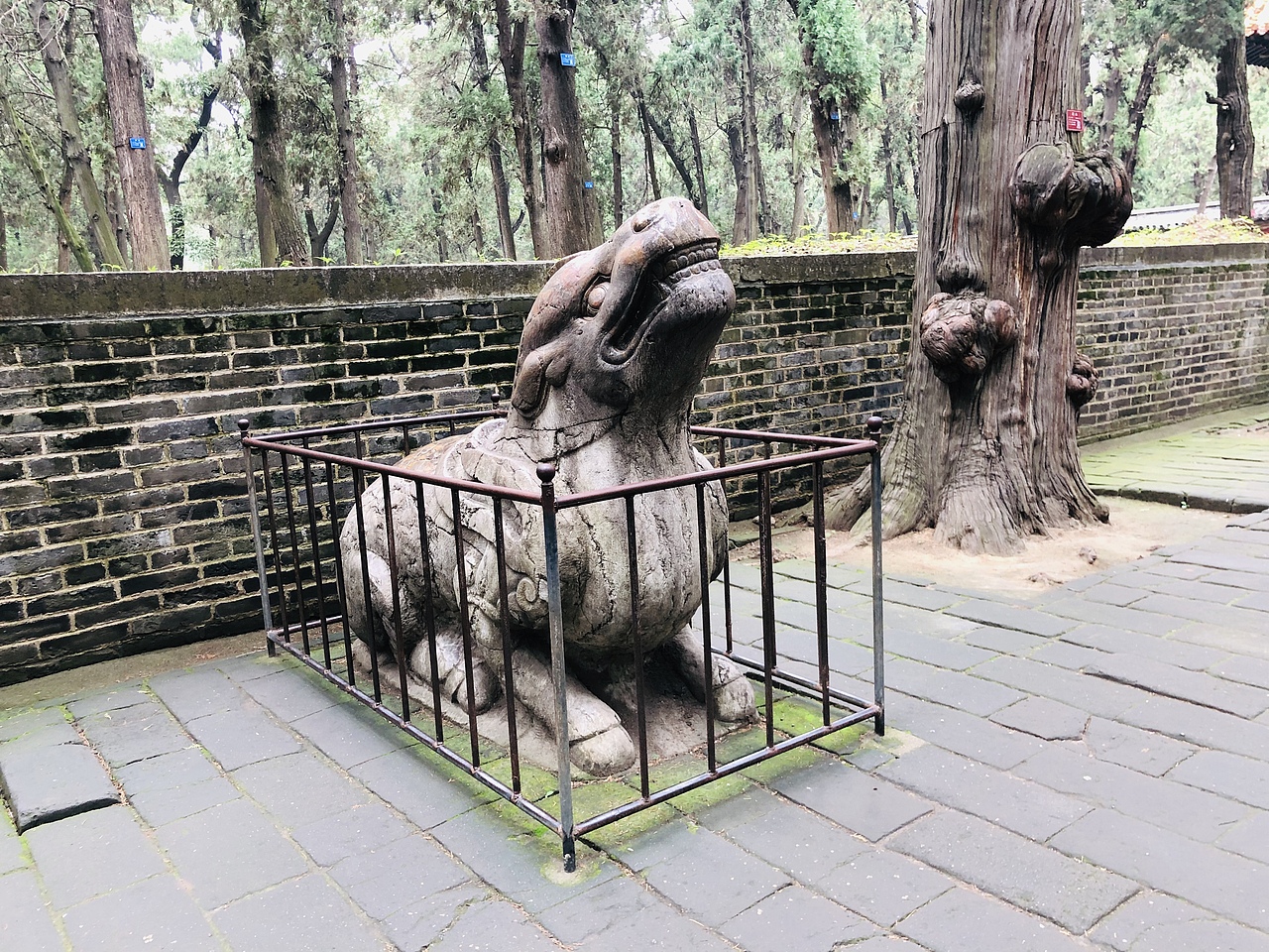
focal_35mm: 28
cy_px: 476
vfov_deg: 49.7
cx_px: 634
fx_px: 1026
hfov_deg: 63.4
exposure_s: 1/30
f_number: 1.8
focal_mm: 4
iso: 32
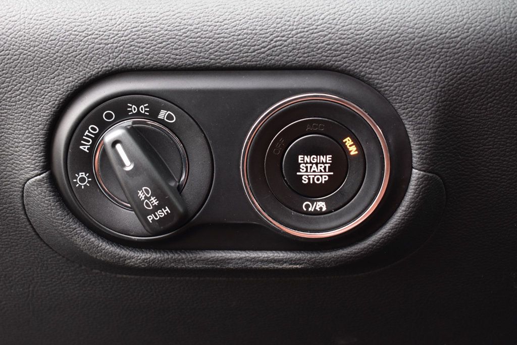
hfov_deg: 33.4
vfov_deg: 22.6
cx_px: 258
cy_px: 172
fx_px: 861
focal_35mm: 60
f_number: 6.3
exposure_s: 1/15
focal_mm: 40
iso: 900
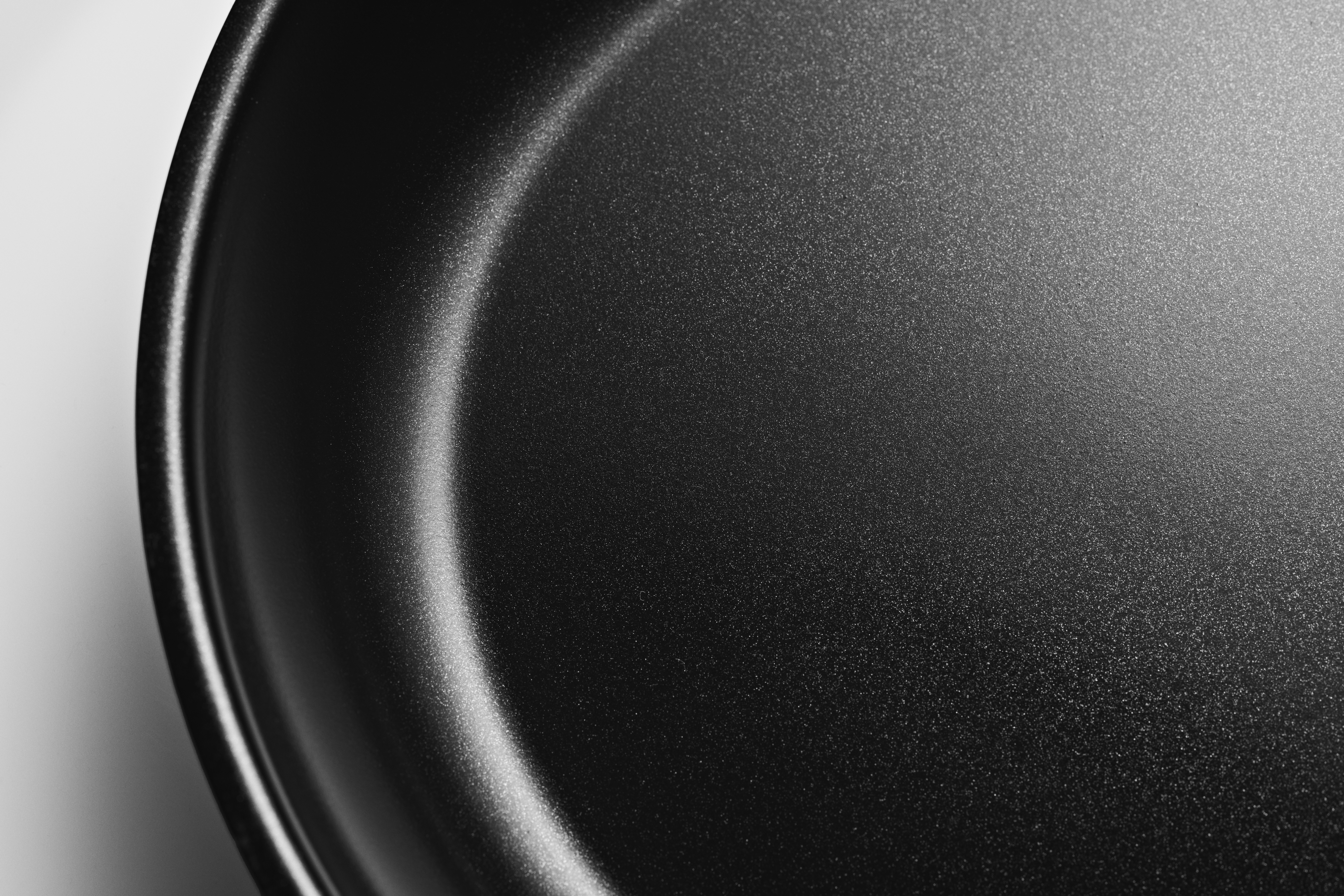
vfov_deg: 27.0
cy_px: 448
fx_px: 1867
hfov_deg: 39.6
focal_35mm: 50
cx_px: 672
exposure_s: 1/200
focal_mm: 50
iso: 160
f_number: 11
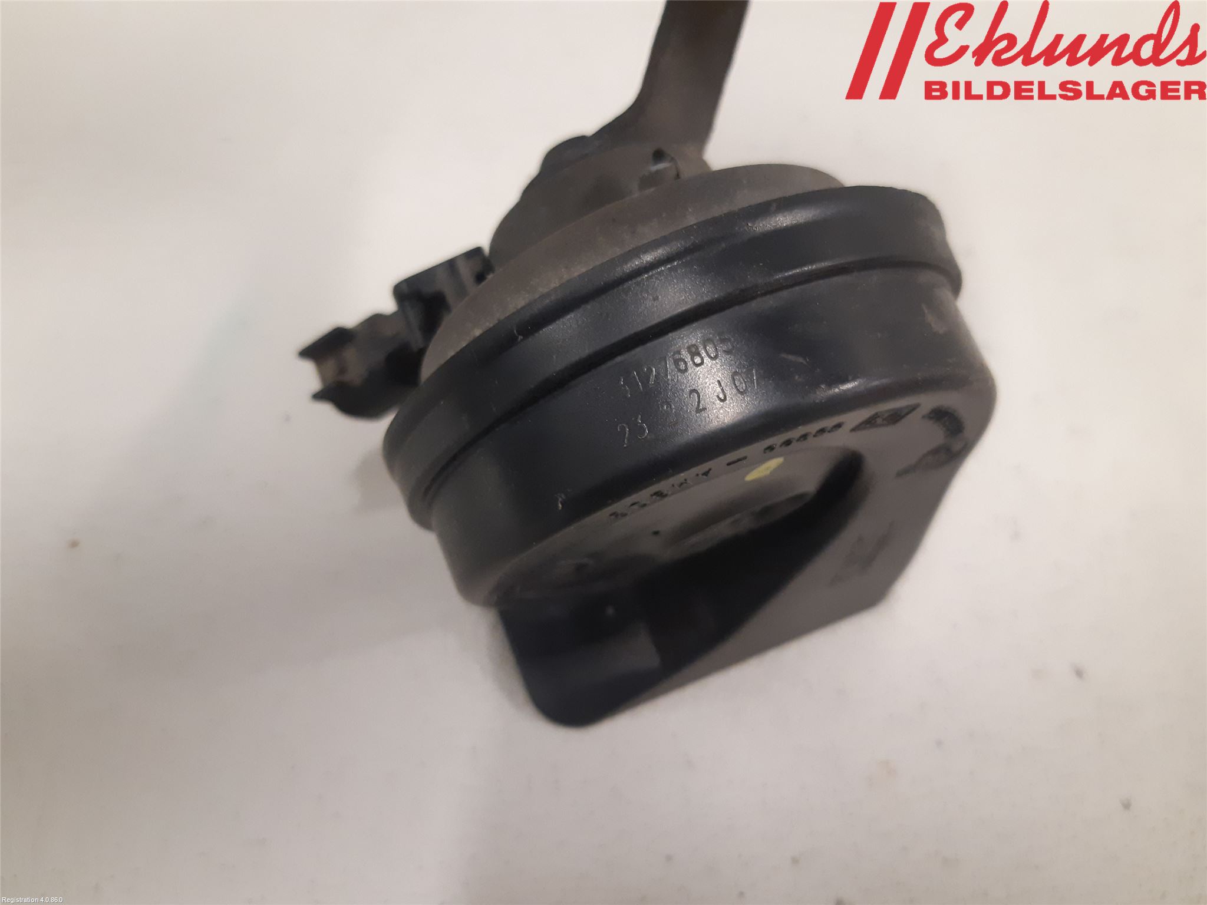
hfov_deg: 67.3
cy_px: 452
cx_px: 604
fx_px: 907
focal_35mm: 26
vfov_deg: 53.1
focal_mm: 3.93
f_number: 1.7
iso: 320
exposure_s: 1/50
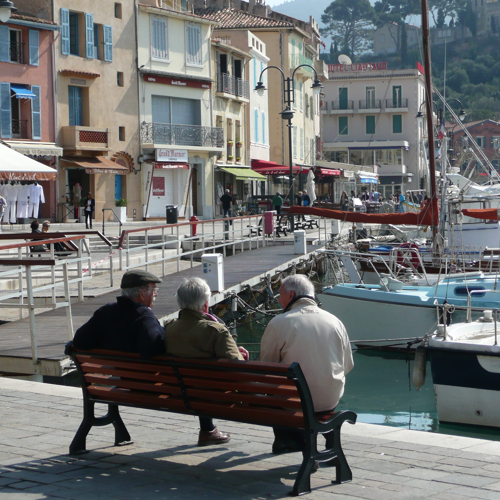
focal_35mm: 80
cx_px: 292
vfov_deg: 21.7
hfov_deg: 21.6
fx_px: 1307
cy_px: 251
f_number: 4.5
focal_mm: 11
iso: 100
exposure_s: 1/640
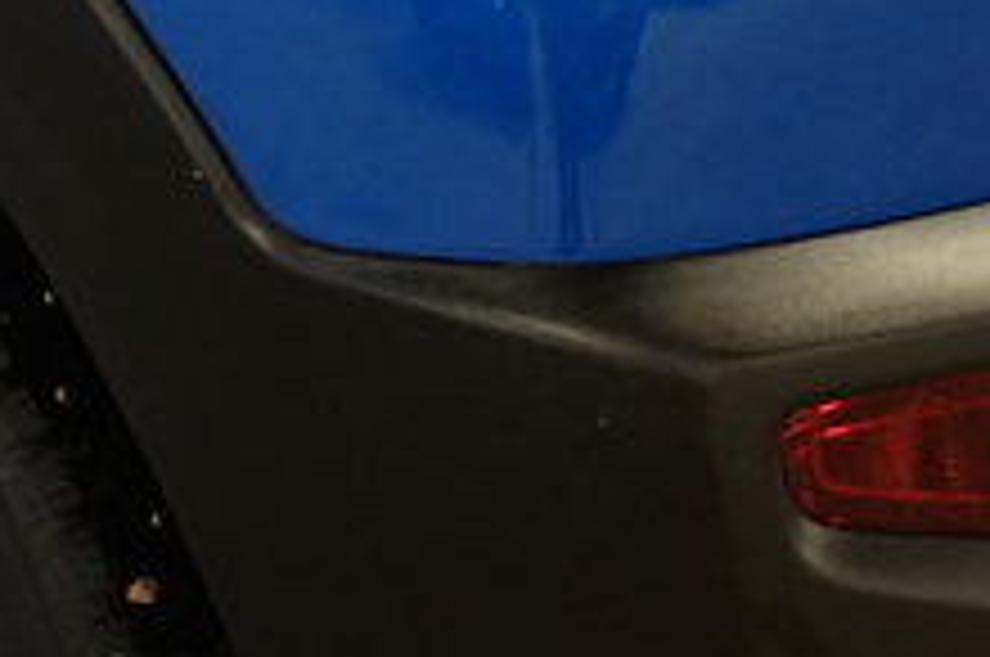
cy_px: -540
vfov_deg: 7.5
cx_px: -184
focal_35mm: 177
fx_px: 4860
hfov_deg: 11.4
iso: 200
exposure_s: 1/30
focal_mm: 8.8
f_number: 1.8
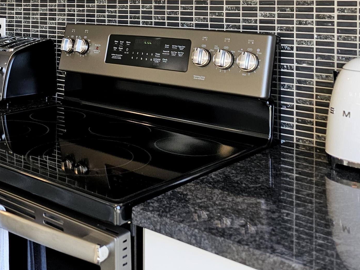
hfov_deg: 36.3
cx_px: 73
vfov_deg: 27.2
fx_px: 530
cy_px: 11
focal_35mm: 51
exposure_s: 1/359
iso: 250
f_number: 1.7
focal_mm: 6.3
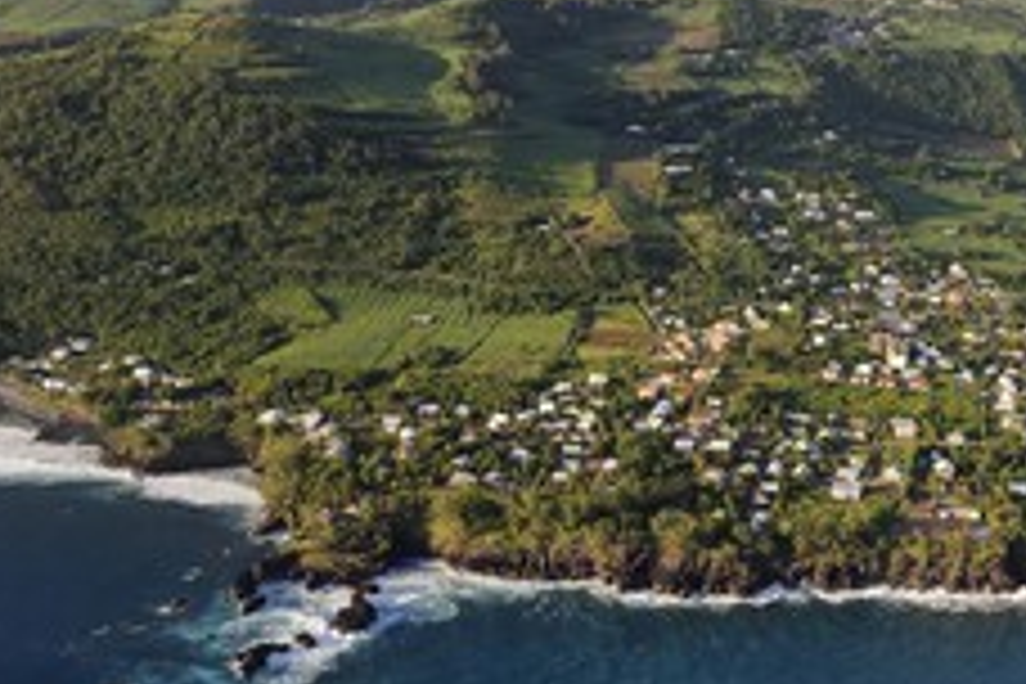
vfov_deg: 23.6
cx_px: 918
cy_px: 207
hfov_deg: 33.3
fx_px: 1624
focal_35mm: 57
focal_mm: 31
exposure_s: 1/640
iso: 400
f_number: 5.6
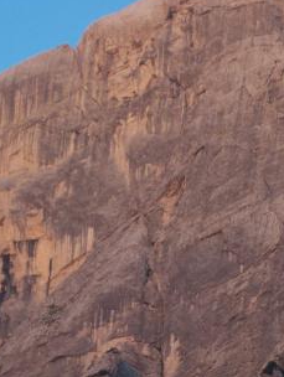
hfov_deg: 6.6
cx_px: 128
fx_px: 2476
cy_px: 322
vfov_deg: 8.7
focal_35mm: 227
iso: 125
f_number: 4.8
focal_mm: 18.1
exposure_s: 1/100
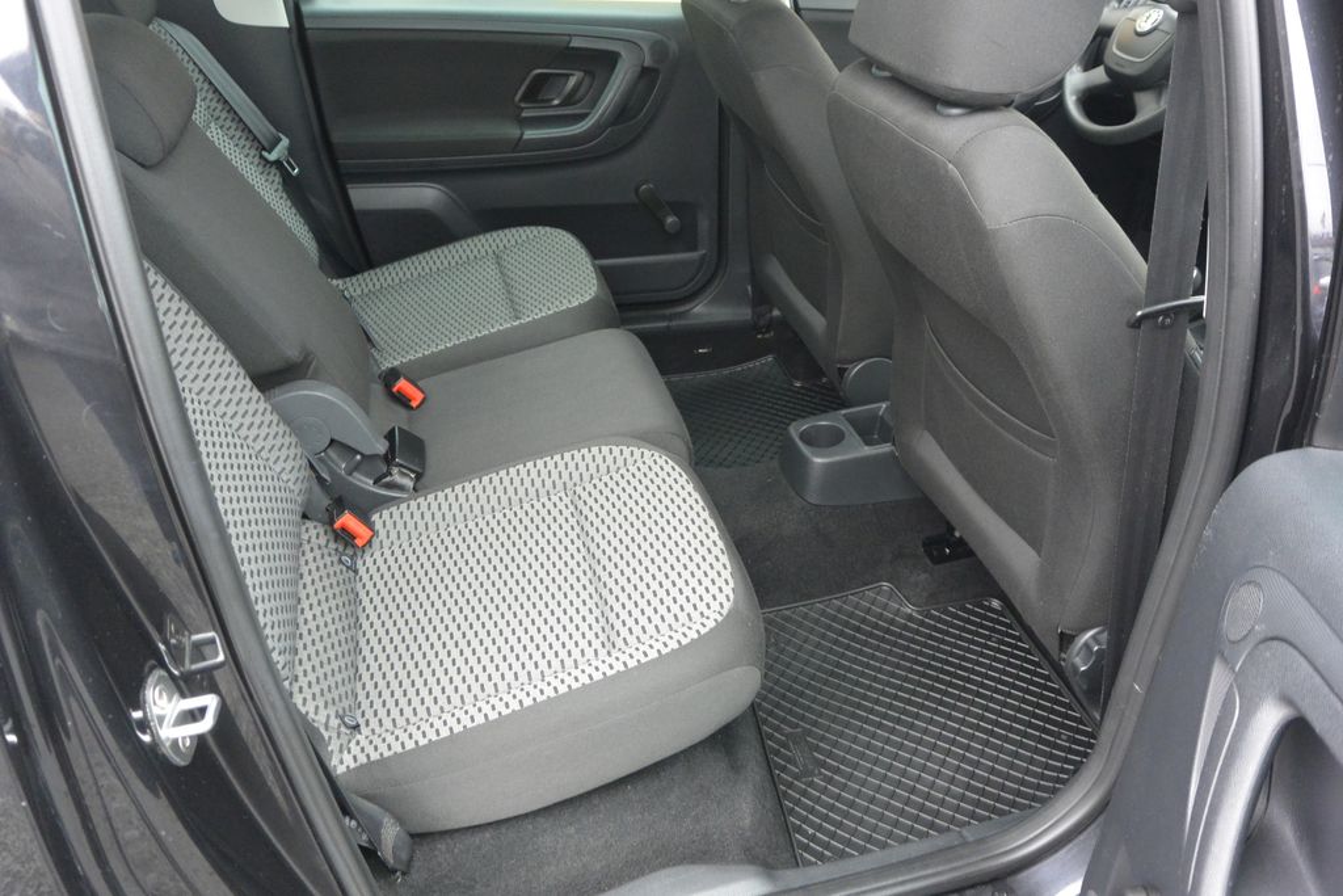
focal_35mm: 28
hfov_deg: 65.5
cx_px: 672
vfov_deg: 46.4
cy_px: 448
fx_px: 1045
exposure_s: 1/60
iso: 720
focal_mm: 10.7
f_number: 3.5
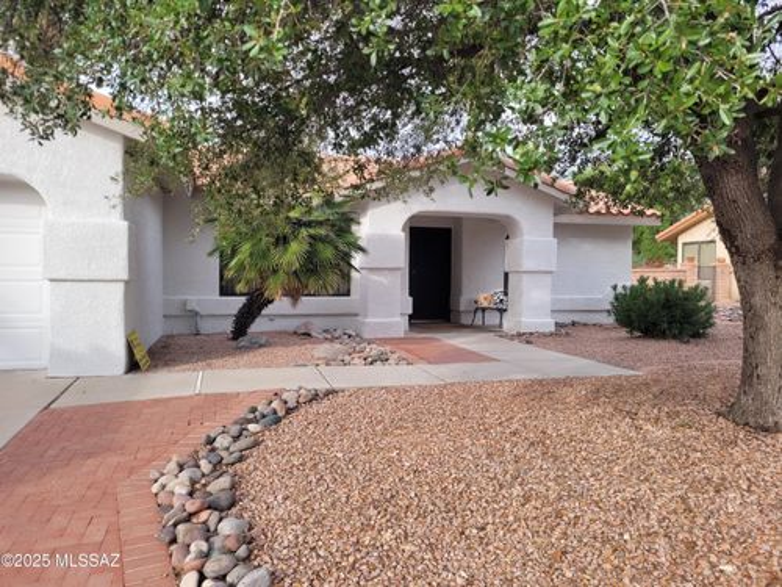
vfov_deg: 53.1
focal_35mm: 26
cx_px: 391
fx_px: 587
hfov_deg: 67.3
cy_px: 294
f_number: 1.8
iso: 40
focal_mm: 5.4
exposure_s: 1/603
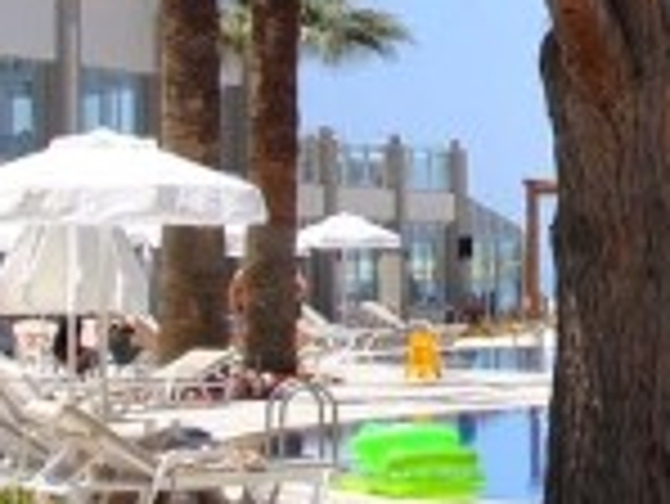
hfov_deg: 9.8
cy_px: -99
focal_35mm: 200
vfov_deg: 7.4
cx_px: 762
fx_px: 3874
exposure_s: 1/200
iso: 100
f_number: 10
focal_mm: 18
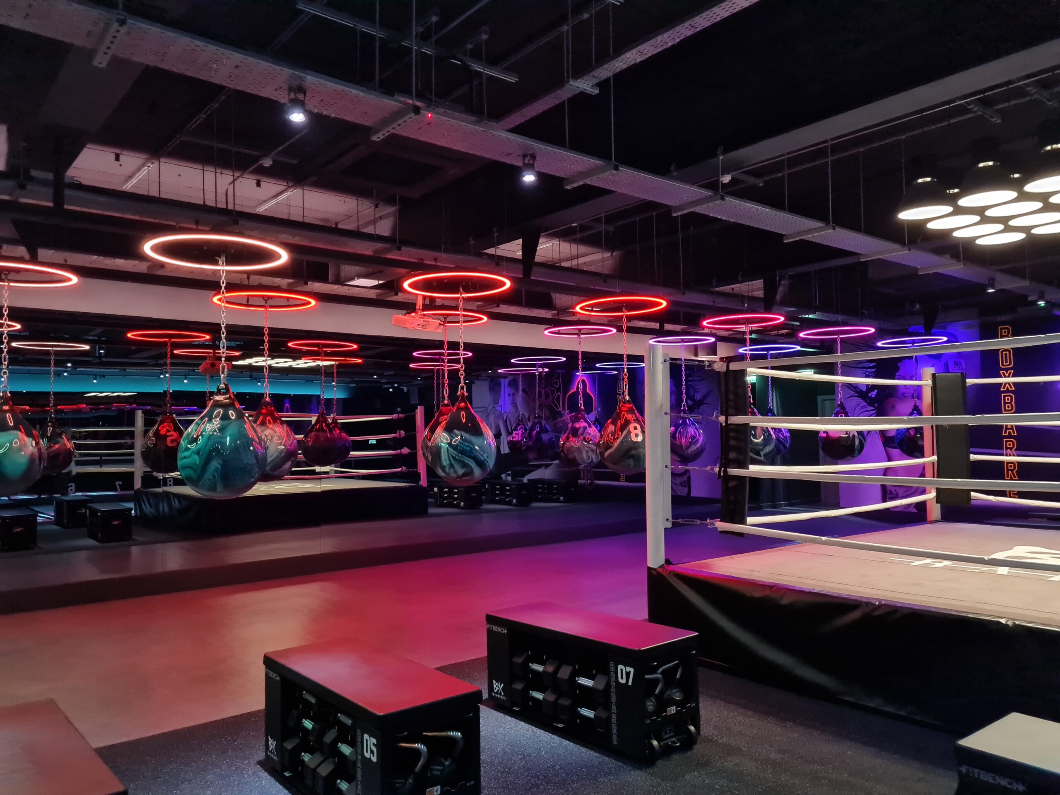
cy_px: 398
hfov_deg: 67.3
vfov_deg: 53.1
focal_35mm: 26
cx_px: 530
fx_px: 796
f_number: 1.8
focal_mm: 5.4
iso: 1250
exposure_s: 1/25
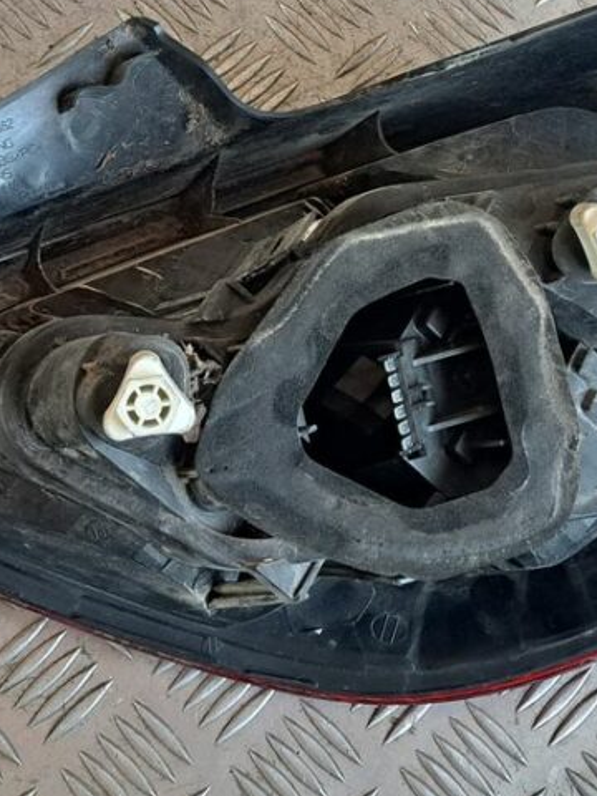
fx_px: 1610
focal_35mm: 70
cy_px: 181
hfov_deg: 20.9
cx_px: 391
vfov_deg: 27.3
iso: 320
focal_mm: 5.23
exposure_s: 1/60
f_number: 1.8
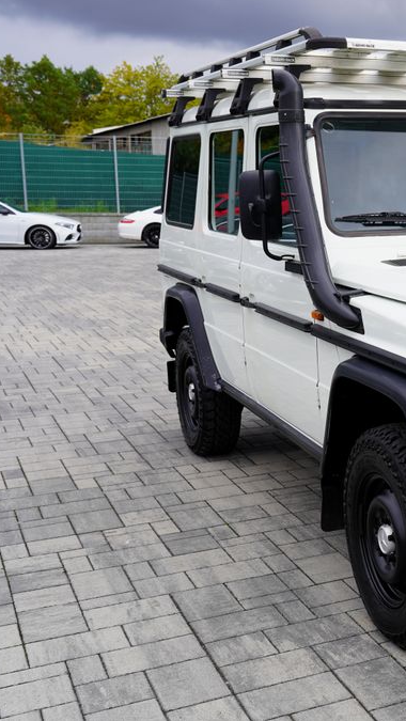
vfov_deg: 38.5
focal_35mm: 54
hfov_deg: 20.4
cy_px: 357
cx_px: 519
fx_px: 1033
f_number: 6.3
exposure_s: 1/100
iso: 100
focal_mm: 34
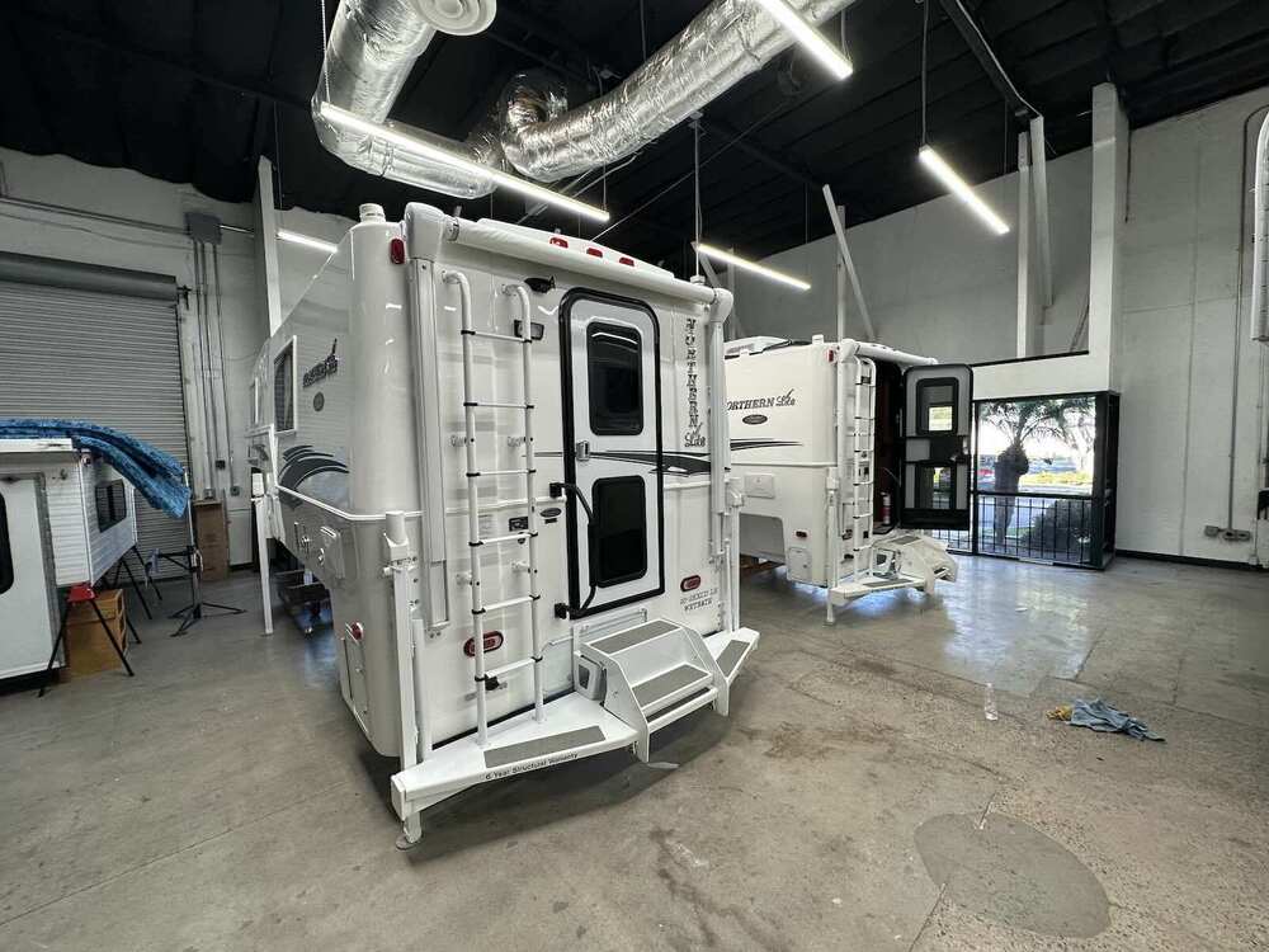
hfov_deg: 102.1
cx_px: 634
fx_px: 513
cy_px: 476
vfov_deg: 85.7
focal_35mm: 14
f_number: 2.2
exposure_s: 1/120
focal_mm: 2.22
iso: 125
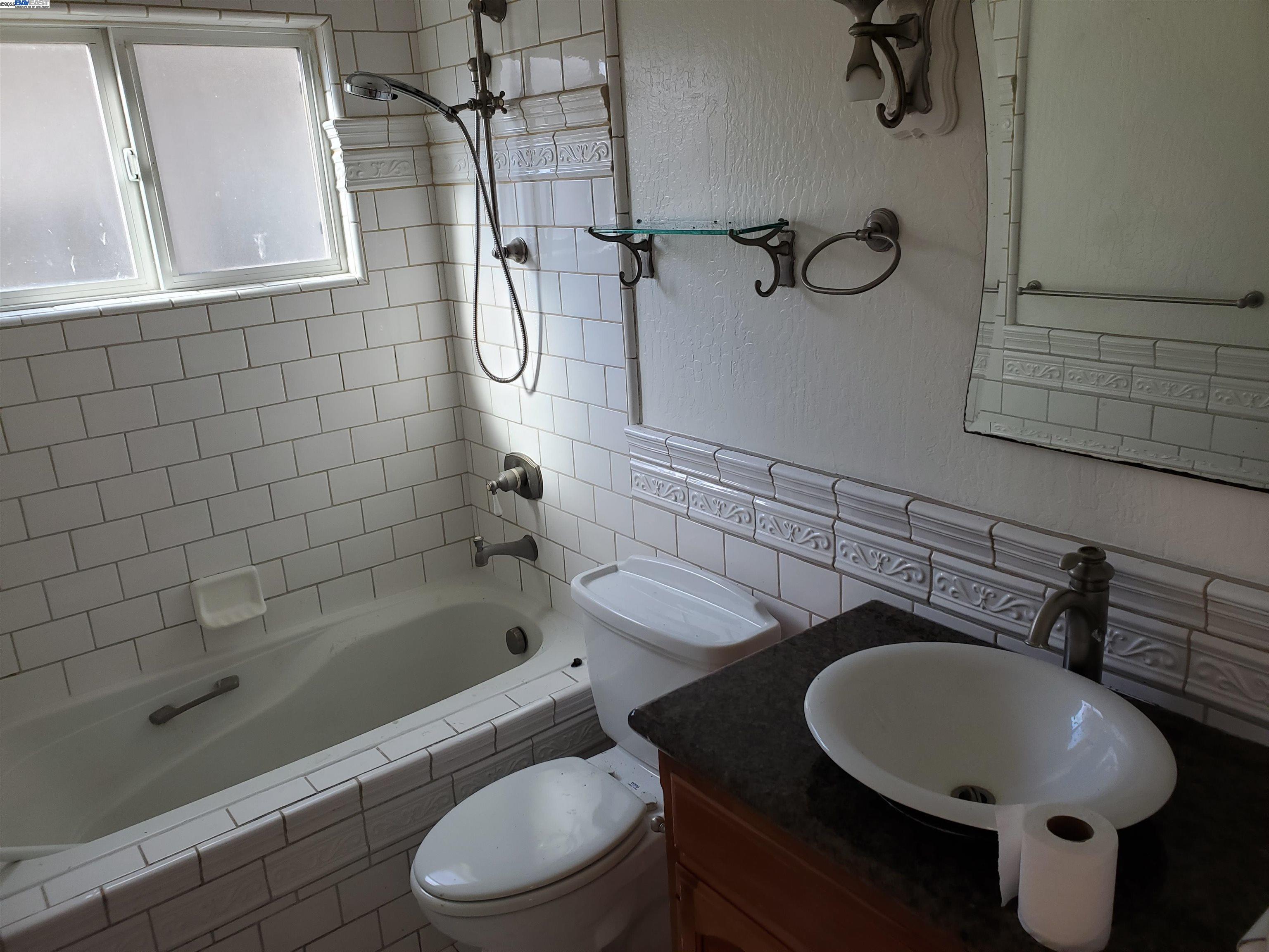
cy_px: 476
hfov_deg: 67.3
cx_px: 634
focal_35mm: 26
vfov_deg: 53.1
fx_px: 953
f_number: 2.4
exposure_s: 1/120
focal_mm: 4.3
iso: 80
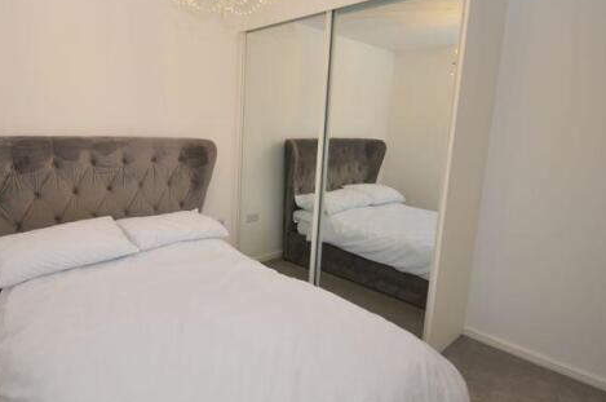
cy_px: 181
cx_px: 230
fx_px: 353
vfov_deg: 59.2
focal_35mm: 21
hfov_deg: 79.9
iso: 400
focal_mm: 10
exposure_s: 1/60
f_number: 4
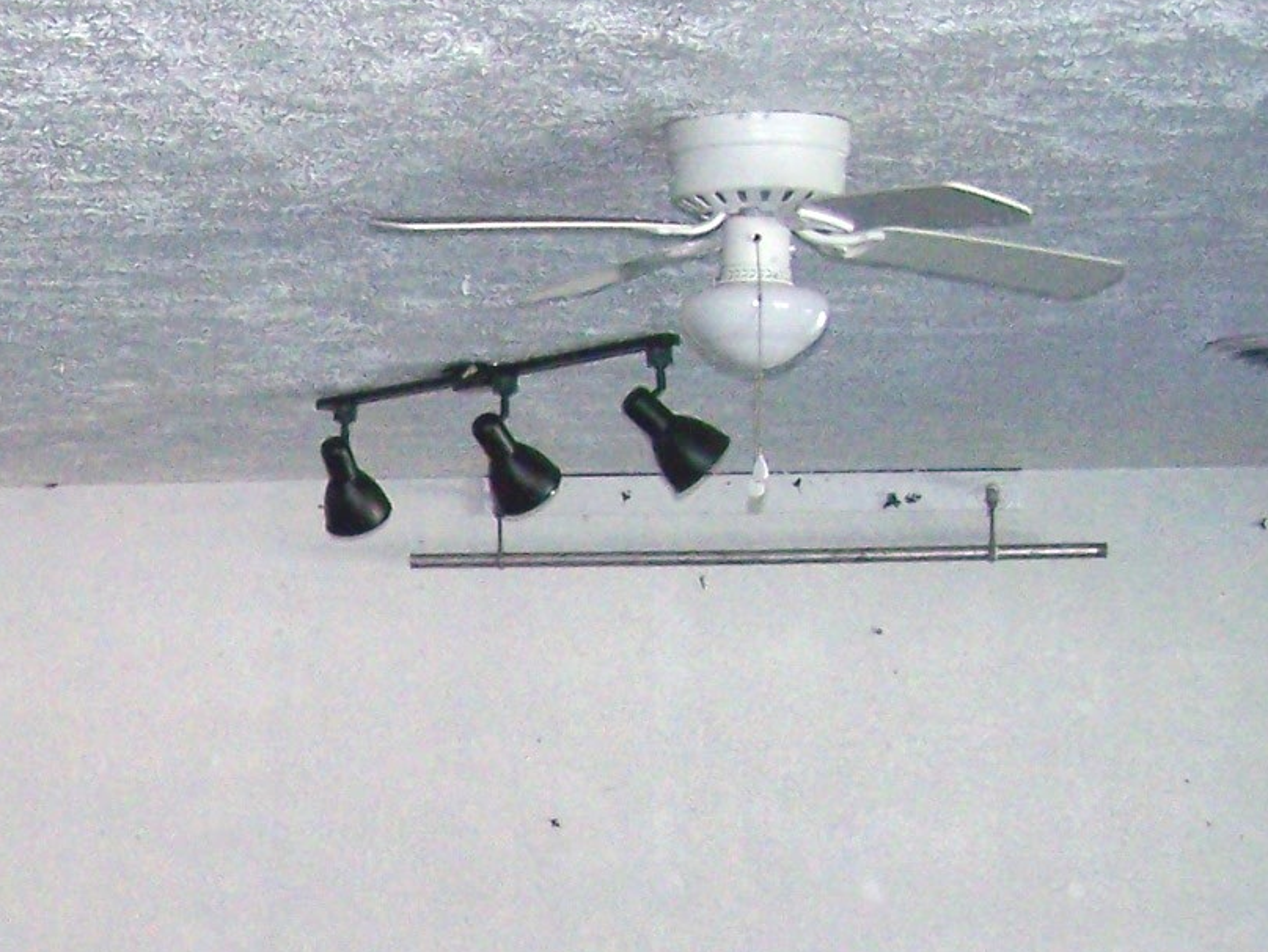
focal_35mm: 122
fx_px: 4471
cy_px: 1131
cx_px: -253
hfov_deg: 15.5
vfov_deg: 11.9
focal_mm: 6.3
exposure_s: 1/60
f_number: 2.8
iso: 160
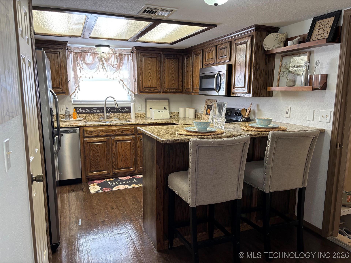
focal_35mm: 26
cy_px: 132
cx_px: 176
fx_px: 264
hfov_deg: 67.3
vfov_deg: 53.1
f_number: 1.6
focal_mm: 5.96
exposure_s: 1/120
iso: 125
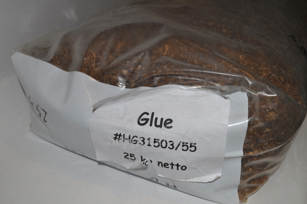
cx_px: 154
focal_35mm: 36
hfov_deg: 53.2
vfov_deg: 36.8
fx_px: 307
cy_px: 102
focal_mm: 24
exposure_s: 1/125
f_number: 9
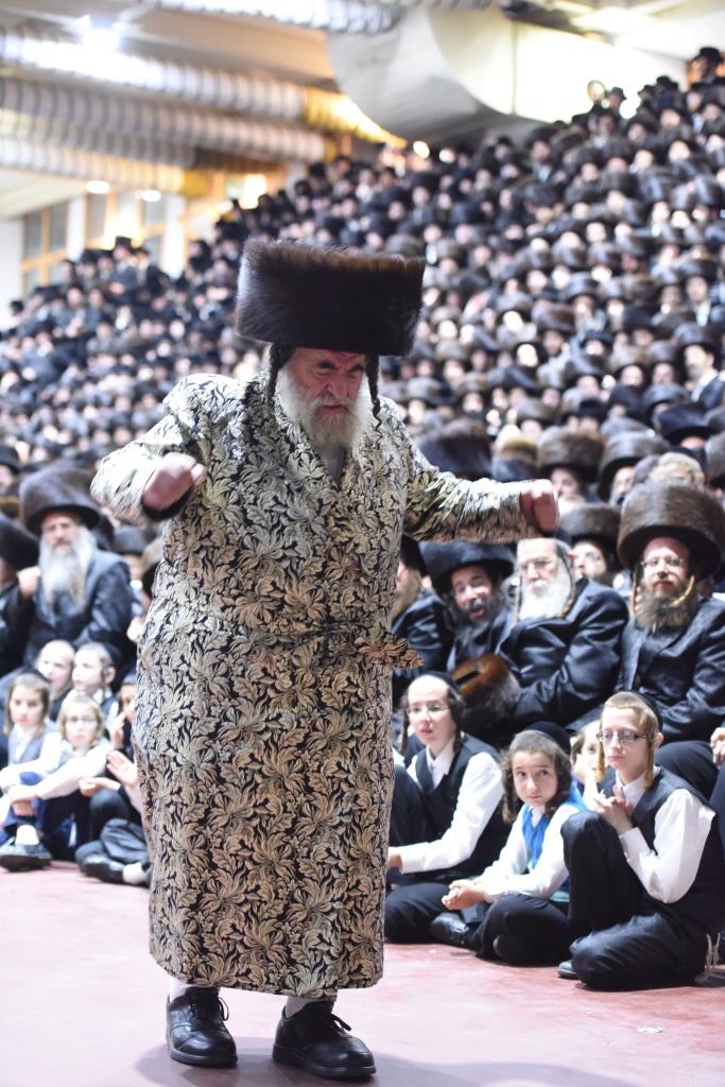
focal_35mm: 70
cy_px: 544
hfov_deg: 19.5
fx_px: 2114
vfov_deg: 28.8
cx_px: 362
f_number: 2.8
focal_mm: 70
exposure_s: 1/80
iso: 4000
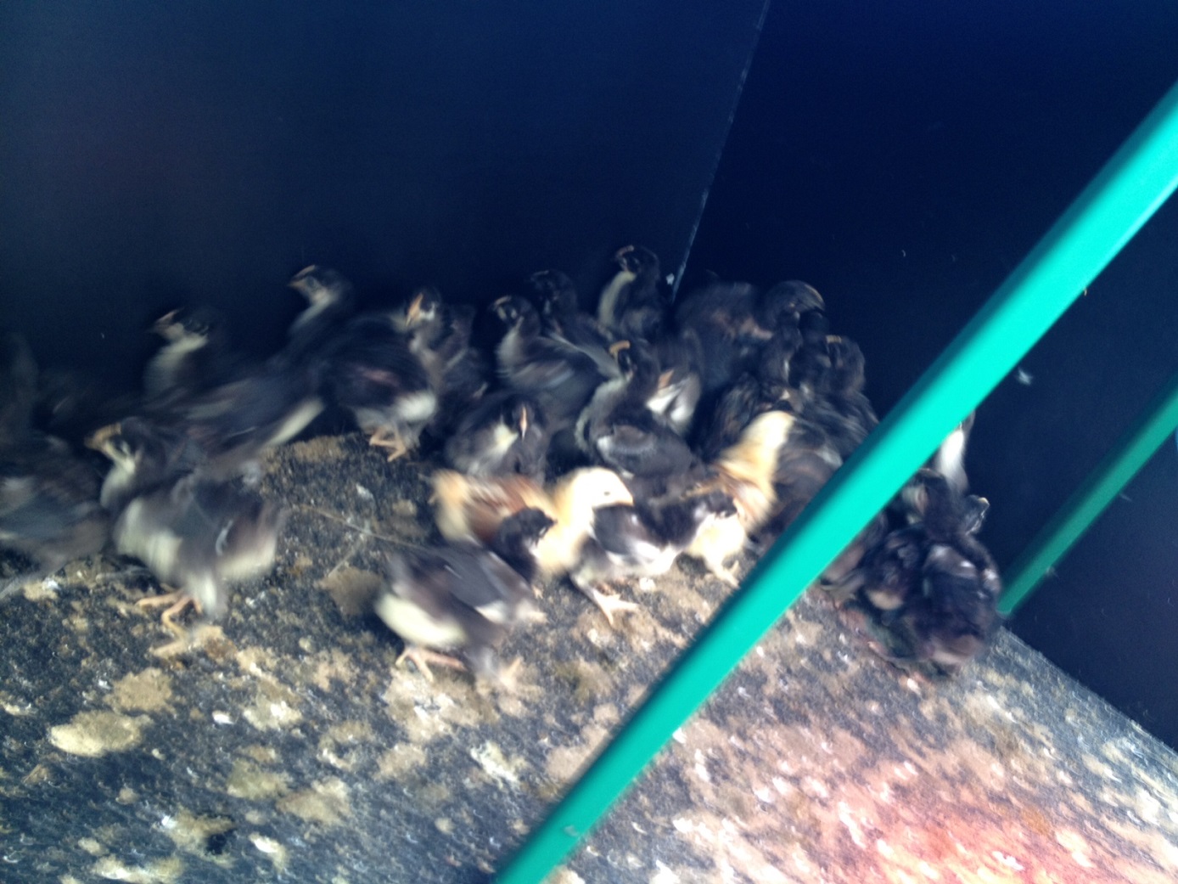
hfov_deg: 52.6
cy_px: 442
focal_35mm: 35
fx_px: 1191
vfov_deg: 40.7
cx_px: 589
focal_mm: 4.28
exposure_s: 1/24
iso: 80
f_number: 2.4
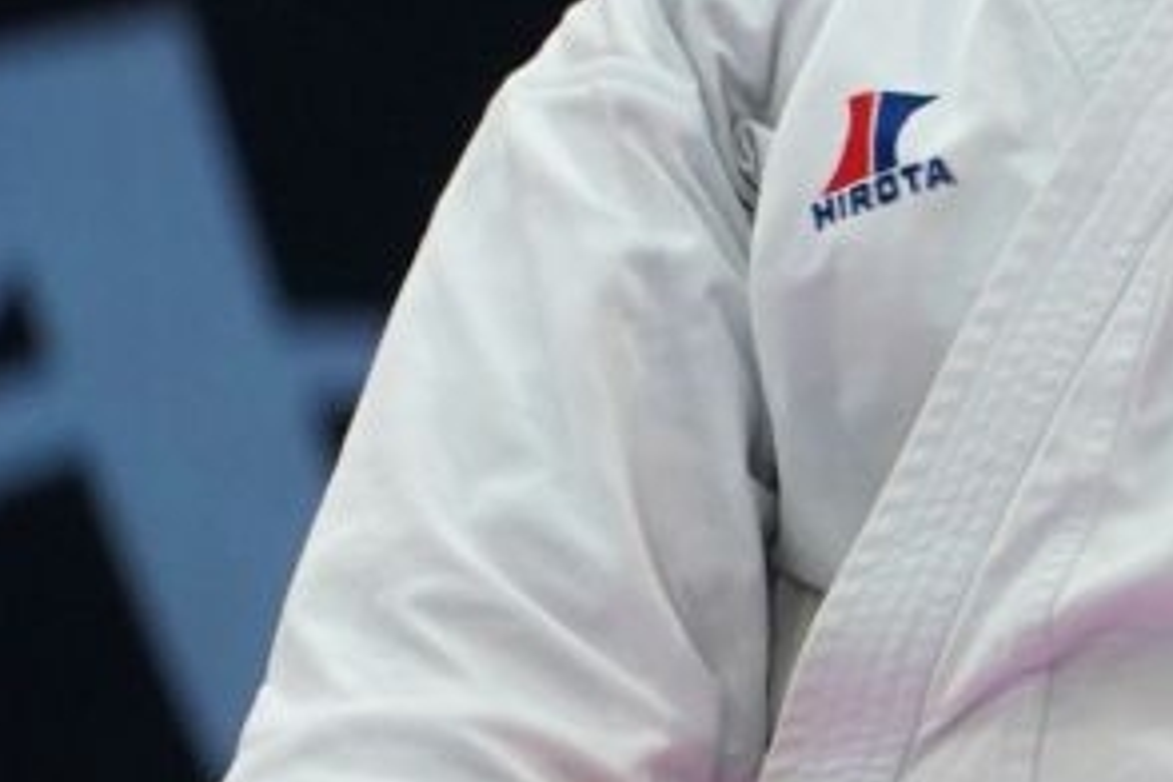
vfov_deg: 1.1
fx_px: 39488
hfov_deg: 1.7
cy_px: 722
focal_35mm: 1212
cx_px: 3495
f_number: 2.8
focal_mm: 198
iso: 1250
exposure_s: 1/500
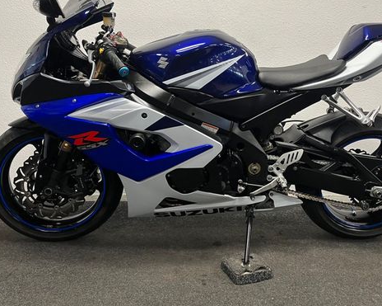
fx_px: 396
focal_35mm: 35
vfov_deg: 41.9
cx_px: 216
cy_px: 115
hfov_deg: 51.4
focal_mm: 5.1
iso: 100
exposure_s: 1/50
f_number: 1.6
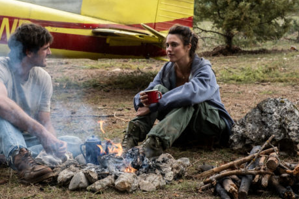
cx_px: 112
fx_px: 772
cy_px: 72
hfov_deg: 21.9
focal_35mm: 93
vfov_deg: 14.7
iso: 320
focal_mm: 47
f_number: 6.4
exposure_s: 1/250
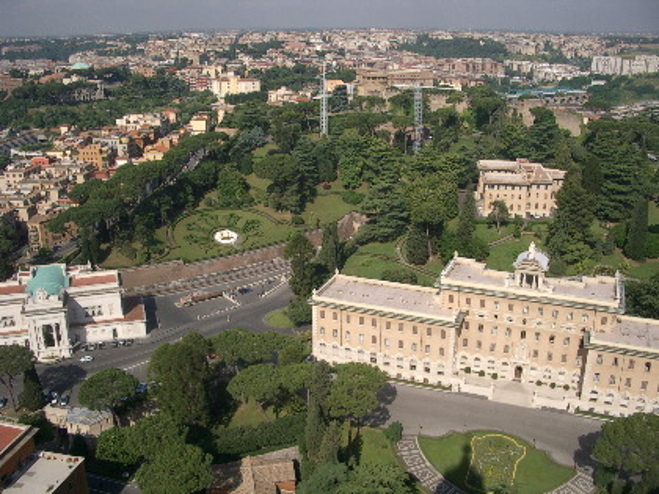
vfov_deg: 40.7
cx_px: 330
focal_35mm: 35
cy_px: 247
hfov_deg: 52.6
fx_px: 666
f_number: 4.3
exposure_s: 1/800
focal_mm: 5.8
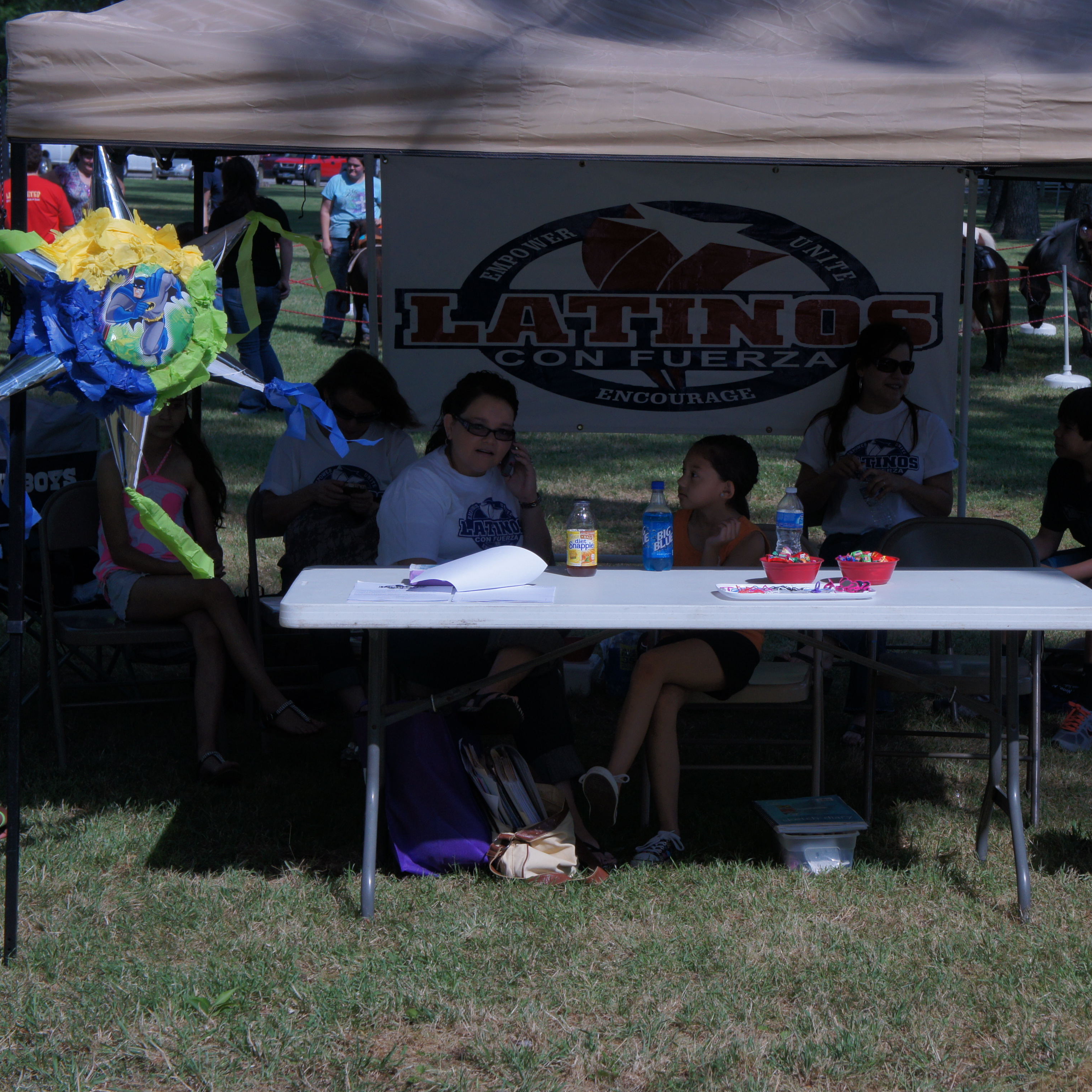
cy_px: 547
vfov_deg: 22.0
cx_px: 734
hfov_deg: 21.9
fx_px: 2807
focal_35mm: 79
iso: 200
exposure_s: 1/1000
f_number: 8
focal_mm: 41
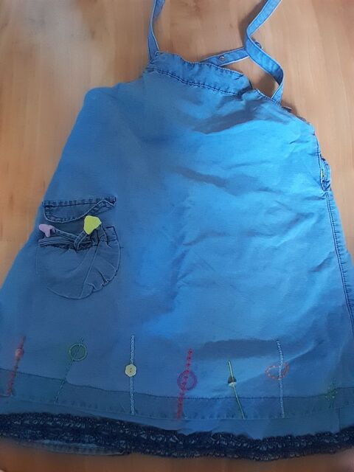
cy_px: 236
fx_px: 232
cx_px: 177
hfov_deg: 74.7
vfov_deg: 91.0
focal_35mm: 17
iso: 500
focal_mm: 1.46
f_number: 2.2
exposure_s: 1/20
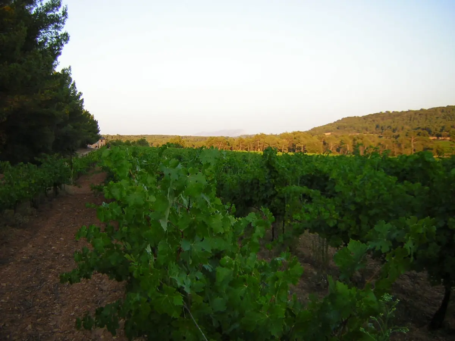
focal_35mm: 36
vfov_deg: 39.7
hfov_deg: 51.4
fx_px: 473
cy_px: 170
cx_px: 228
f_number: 2.6
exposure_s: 1/192
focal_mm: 4.7
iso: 50
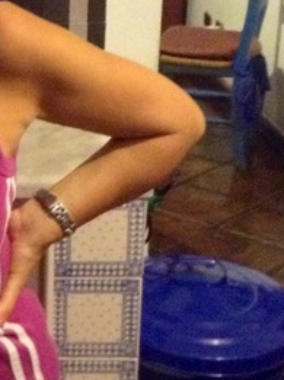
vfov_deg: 20.2
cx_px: -112
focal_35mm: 97
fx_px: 1064
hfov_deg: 14.4
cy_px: 118
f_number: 2.4
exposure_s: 1/15
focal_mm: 3.3
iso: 640
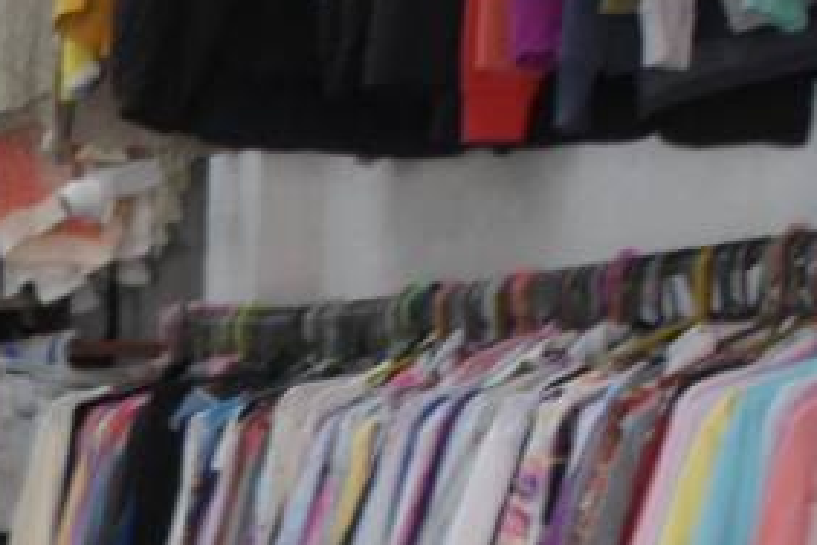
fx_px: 3517
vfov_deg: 8.6
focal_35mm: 155
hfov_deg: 12.6
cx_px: -429
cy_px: 931
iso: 1250
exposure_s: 1/15
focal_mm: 18
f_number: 10
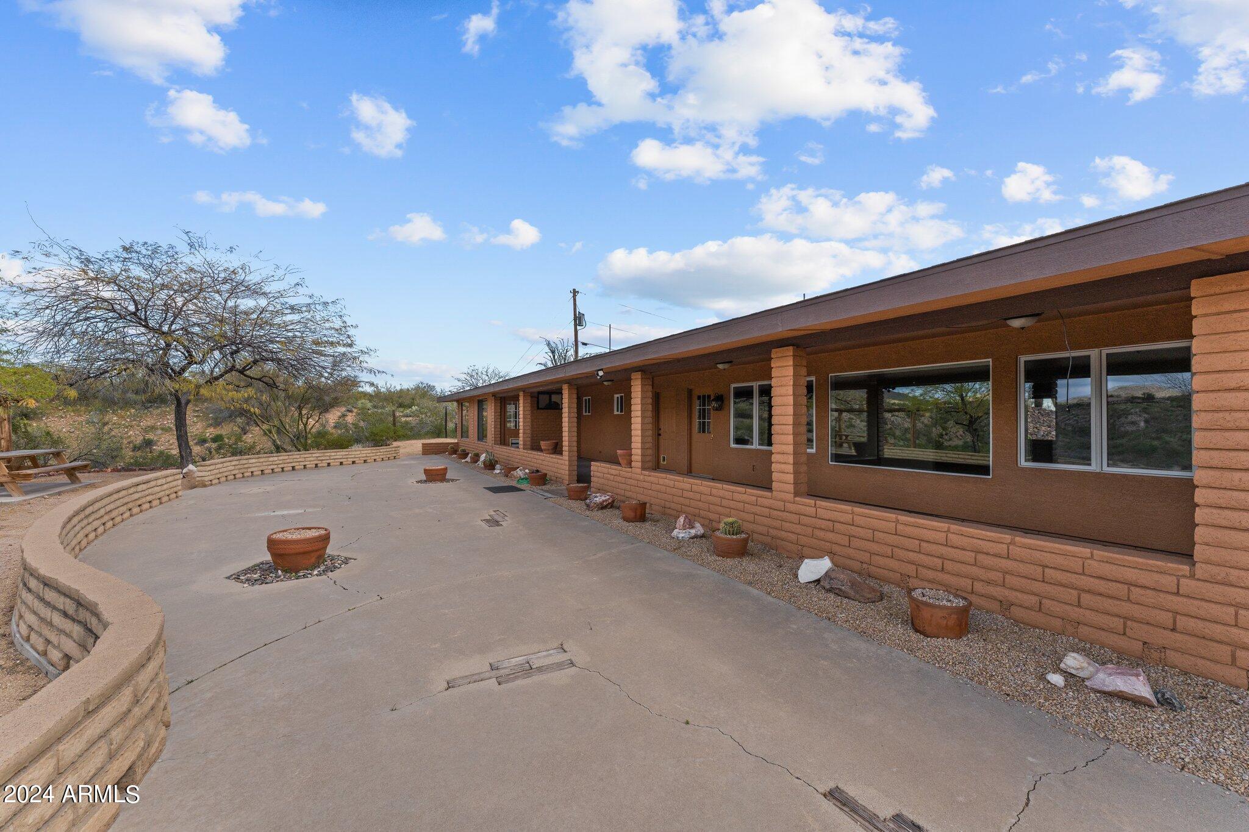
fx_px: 486
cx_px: 624
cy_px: 416
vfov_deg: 81.2
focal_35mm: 14
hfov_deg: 104.3
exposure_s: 1/800
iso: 400
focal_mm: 14
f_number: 8
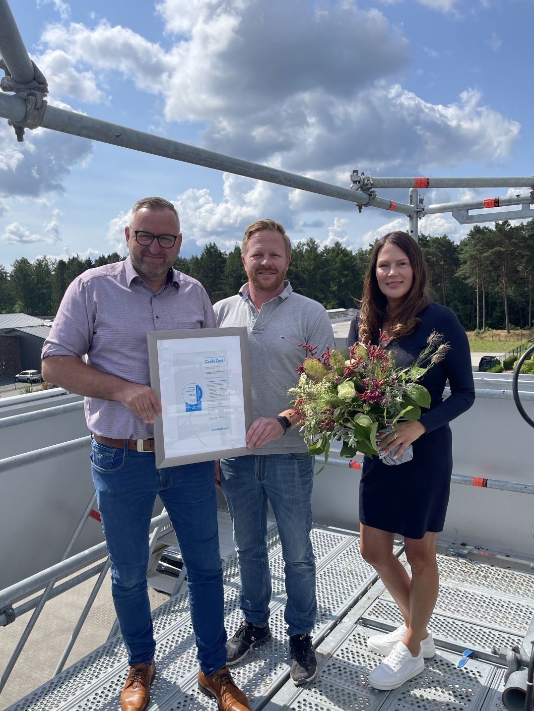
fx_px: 596
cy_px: 372
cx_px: 264
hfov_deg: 48.2
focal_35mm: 29
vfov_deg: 61.6
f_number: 1.6
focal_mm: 5.1
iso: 32
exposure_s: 1/3663
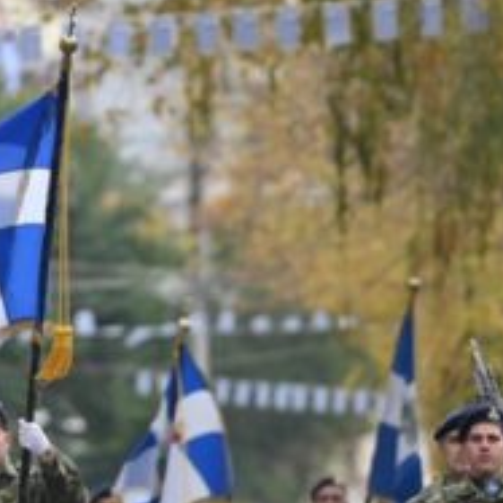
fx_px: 16834
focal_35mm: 1024
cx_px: -51
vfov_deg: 1.7
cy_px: 406
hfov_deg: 1.7
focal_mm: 200
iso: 160
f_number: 2.8
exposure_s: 1/1000
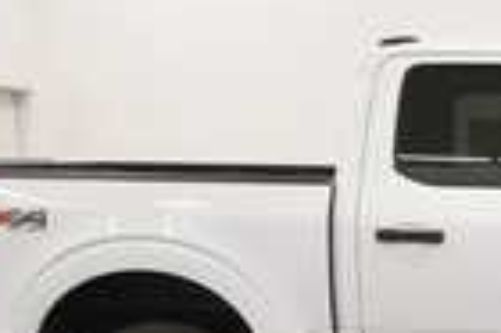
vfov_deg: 21.1
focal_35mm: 63
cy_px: 292
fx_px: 876
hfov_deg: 28.8
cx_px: 555
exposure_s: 1/250
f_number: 5
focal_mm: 15
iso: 720
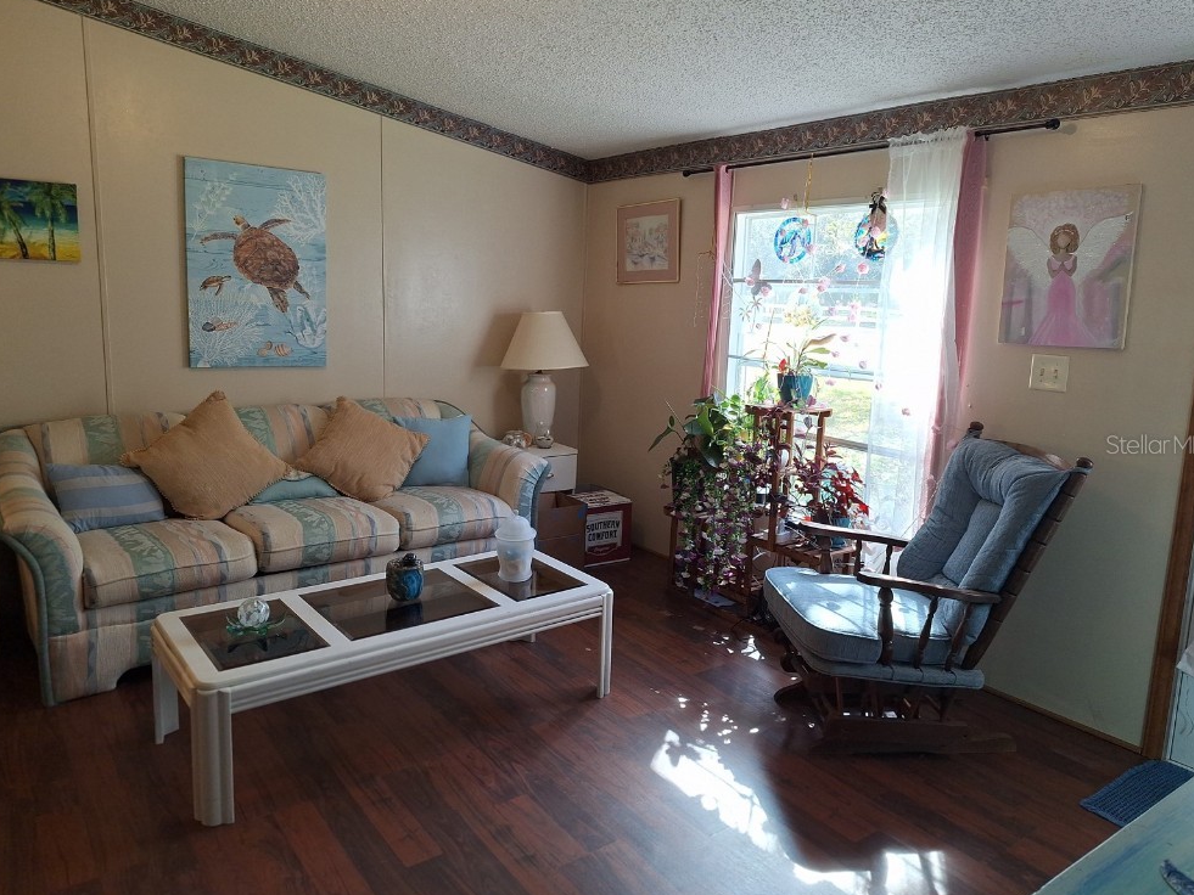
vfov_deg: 56.8
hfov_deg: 71.6
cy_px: 444
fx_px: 828
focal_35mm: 24
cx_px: 598
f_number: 1.8
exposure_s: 1/60
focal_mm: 5.54
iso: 40
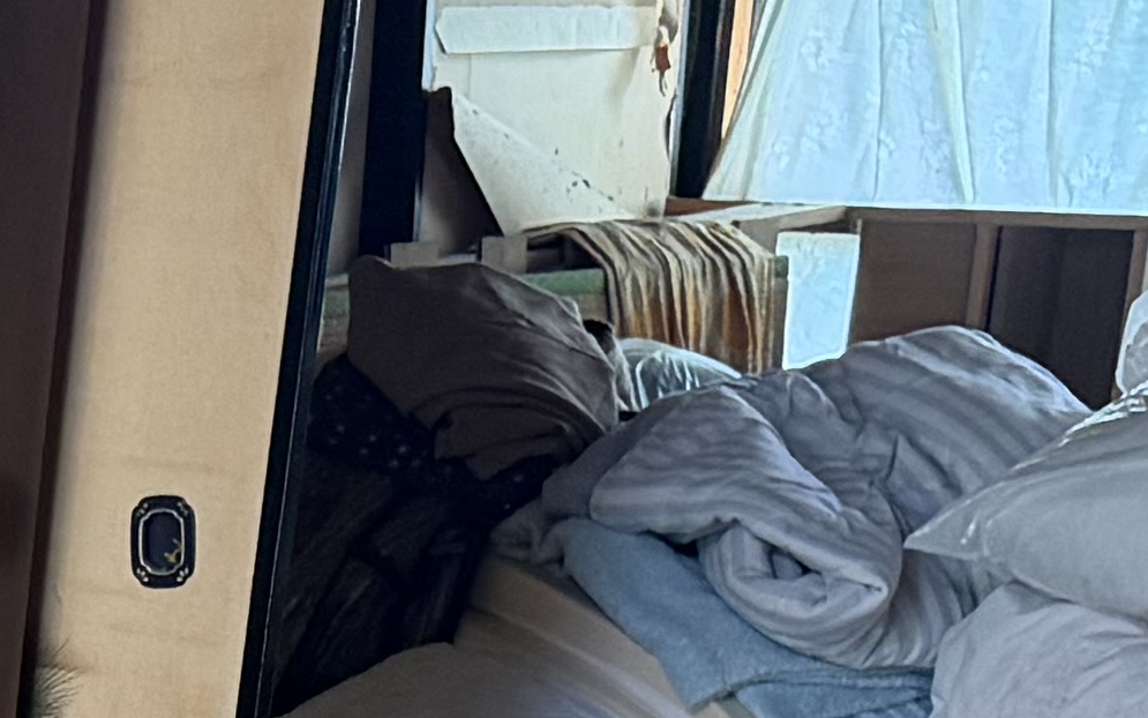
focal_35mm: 146
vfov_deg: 8.6
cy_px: 1367
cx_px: -1011
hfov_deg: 12.8
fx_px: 4568
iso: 320
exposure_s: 1/60
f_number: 1.78
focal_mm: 6.76
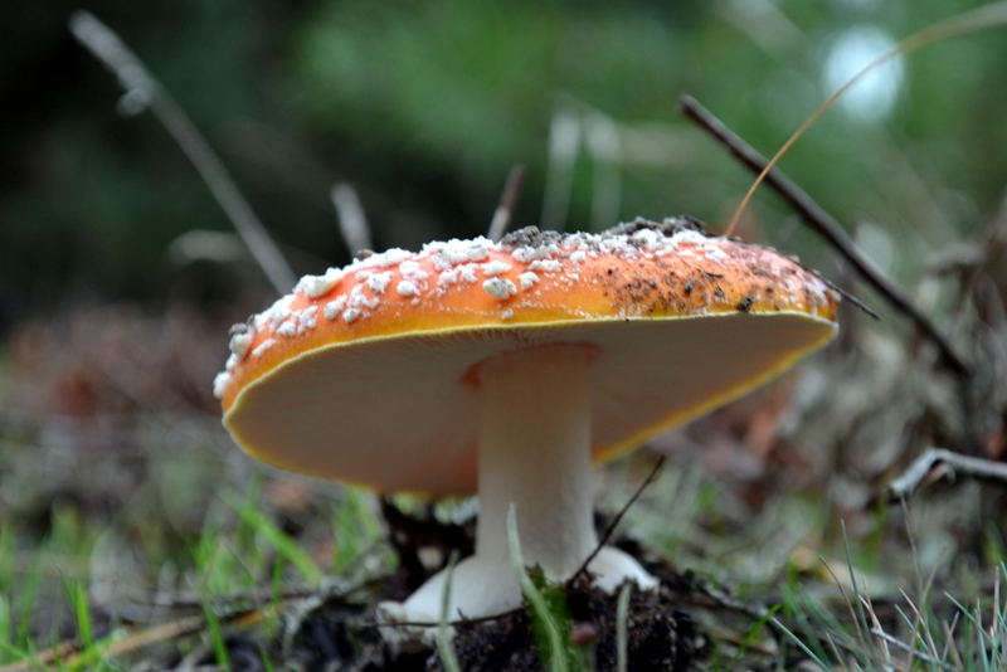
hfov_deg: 24.6
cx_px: 504
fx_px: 2308
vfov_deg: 16.6
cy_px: 336
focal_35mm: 82
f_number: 8
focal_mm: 55
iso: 400
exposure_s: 1/80
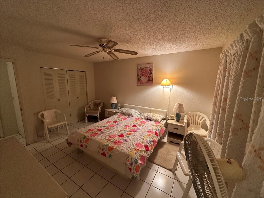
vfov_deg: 85.7
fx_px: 107
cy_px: 99
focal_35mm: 14
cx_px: 132
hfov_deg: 102.1
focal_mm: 2.22
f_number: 2.2
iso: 250
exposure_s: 1/60
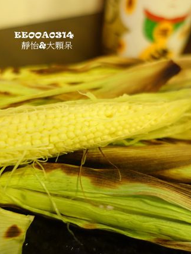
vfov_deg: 52.6
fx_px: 257
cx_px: 87
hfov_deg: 40.7
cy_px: 127
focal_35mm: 35
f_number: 1.8
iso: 800
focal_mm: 8.8
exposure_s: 1/10
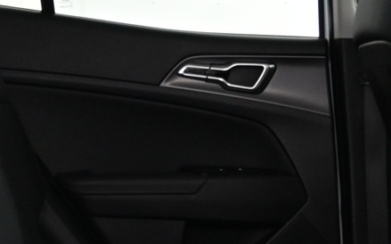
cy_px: 147
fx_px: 1021
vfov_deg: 13.6
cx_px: 144
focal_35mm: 96
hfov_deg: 21.6
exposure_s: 1/20
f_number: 3.5
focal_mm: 17
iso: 1600
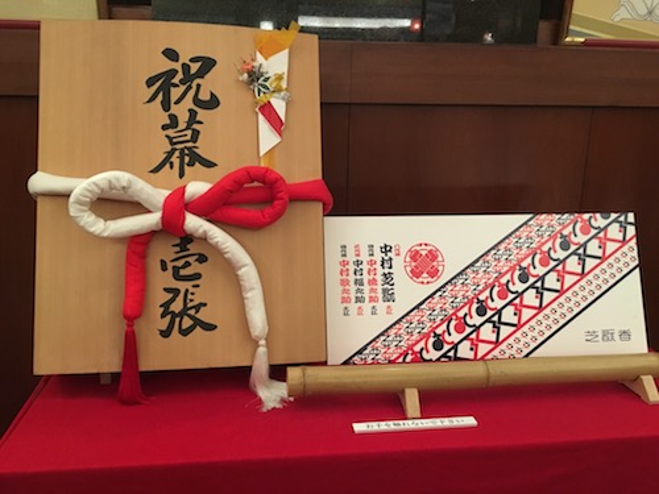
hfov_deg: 61.7
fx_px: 552
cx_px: 330
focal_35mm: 29
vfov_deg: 48.2
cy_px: 247
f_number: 2.2
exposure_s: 1/15
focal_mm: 4.15
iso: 200
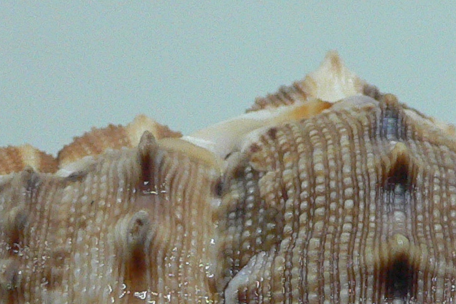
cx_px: 348
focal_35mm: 105
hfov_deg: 19.3
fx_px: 1330
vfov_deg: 12.6
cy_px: 402
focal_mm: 4.6
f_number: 2.8
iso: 200
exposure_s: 1/50
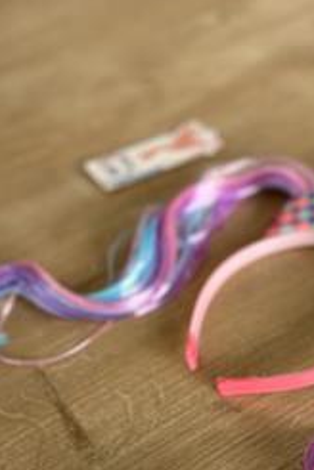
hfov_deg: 30.9
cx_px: 262
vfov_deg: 44.1
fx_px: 549
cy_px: 379
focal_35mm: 42
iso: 64
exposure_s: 1/148
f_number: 1.78
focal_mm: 6.86
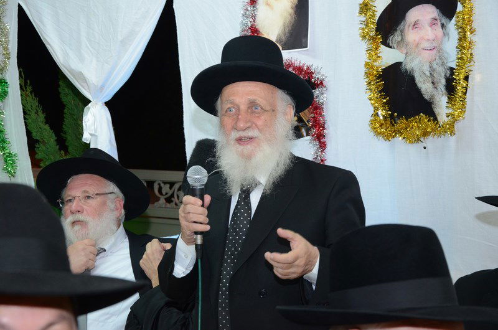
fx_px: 1201
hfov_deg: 23.4
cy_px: 165
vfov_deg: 15.6
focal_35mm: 87
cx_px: 249
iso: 1600
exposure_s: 1/60
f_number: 5.6
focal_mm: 58
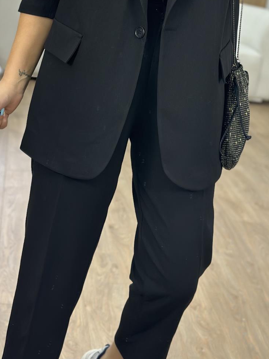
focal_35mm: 79
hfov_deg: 18.7
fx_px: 819
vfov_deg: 24.3
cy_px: 72
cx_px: 149
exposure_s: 1/100
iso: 125
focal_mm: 6.86
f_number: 1.78
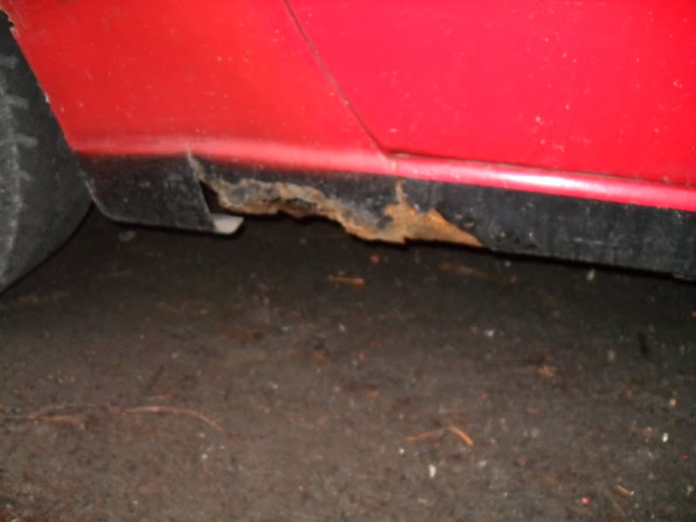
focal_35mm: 35
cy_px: 261
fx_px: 704
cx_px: 348
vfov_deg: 40.7
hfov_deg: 52.6
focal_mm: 6.2
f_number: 8.9
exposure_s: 1/45
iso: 400
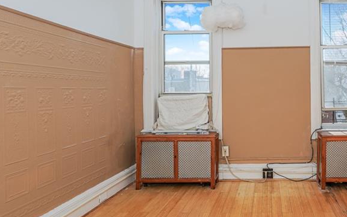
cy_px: 87
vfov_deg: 42.9
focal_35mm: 29
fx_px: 274
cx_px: 264
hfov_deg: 60.7
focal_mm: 16
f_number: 8
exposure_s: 1/125
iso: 100
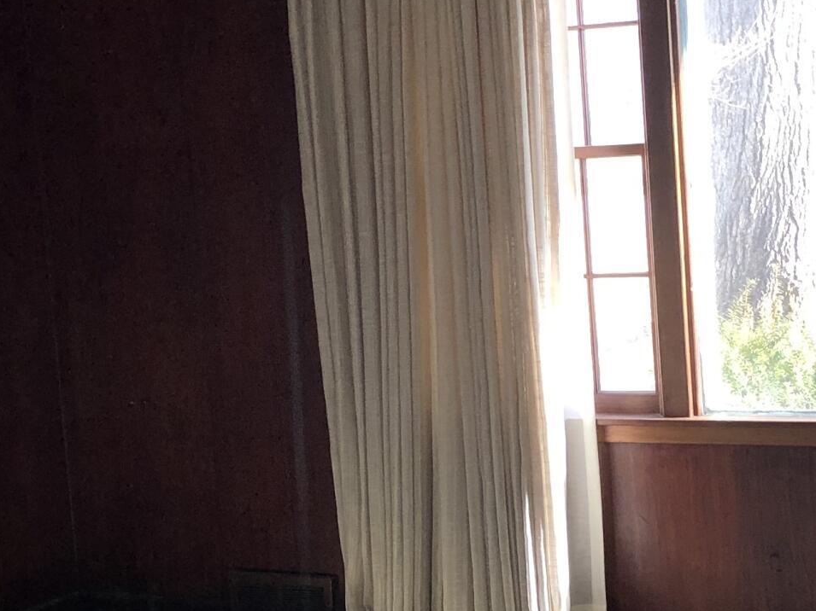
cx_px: 526
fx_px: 2074
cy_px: 323
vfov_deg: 16.8
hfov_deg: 22.2
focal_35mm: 88
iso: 25
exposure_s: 1/40
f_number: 1.8
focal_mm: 3.99
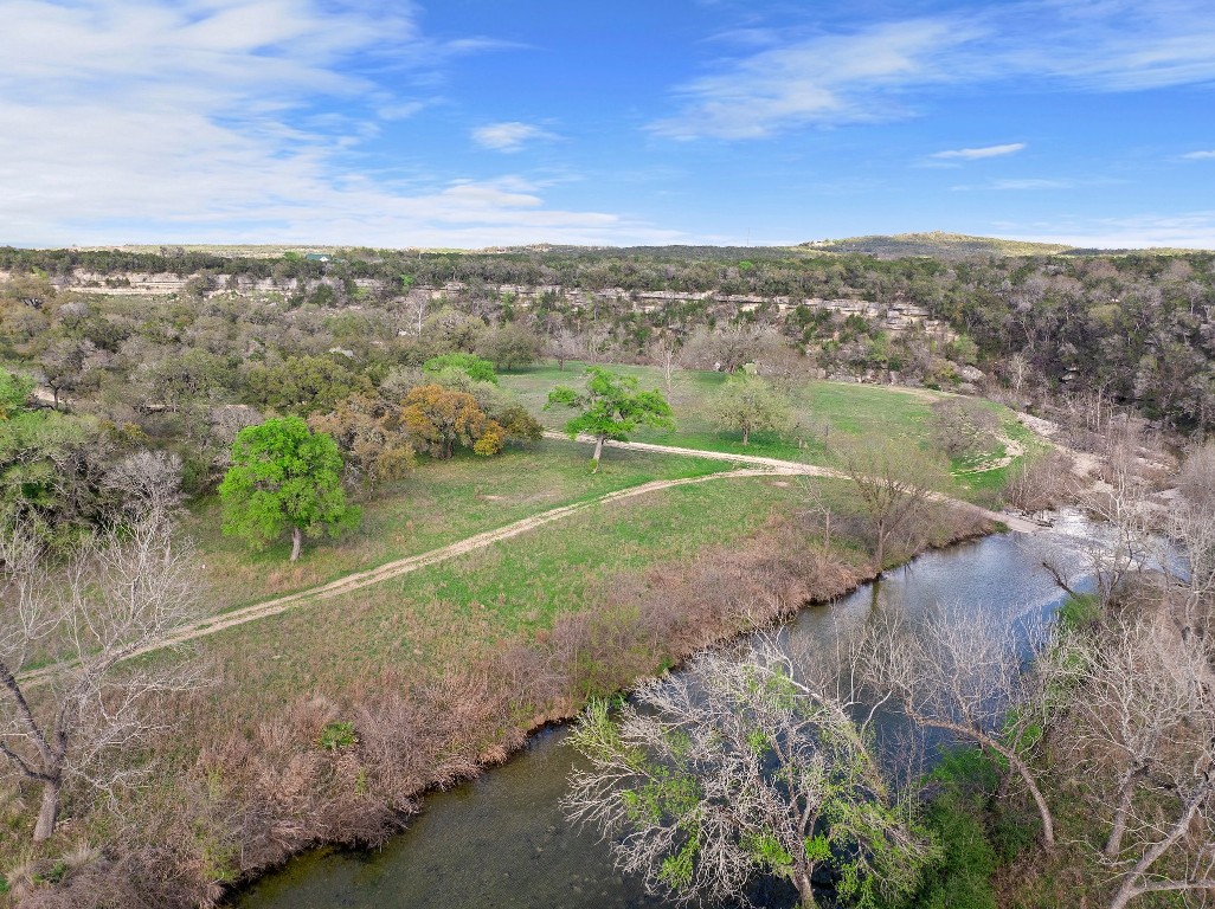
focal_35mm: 24
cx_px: 608
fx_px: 842
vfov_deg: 56.8
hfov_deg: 71.6
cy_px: 454
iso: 190
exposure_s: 1/1000
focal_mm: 12.29
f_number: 2.8
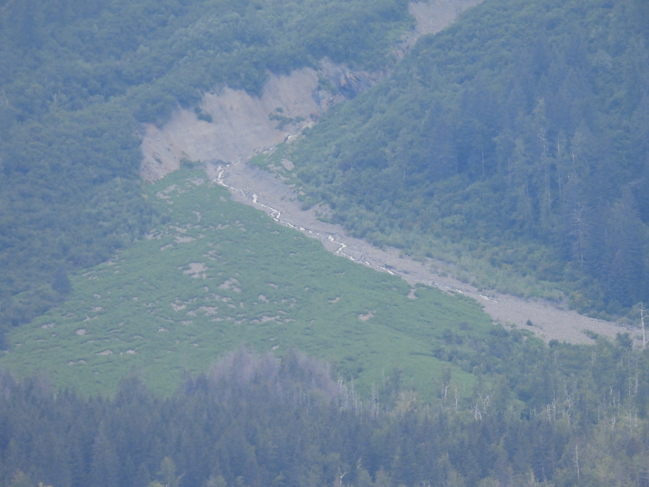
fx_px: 12187
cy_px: 244
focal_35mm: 650
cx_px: 324
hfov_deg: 3.1
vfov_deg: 2.3
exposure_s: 1/250
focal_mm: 116
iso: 400
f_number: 5.6
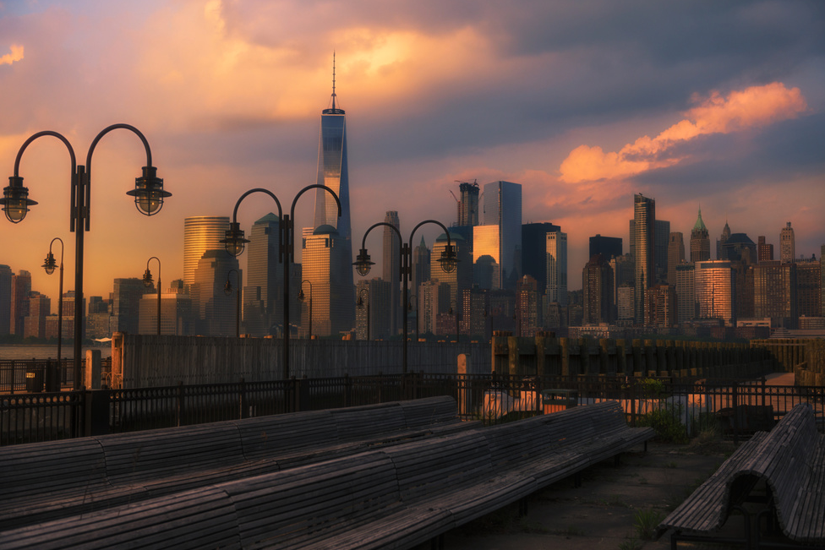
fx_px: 985
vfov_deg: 31.2
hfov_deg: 45.4
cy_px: 271
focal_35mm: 43
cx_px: 415
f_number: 11
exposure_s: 1/1600
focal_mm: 42
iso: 100
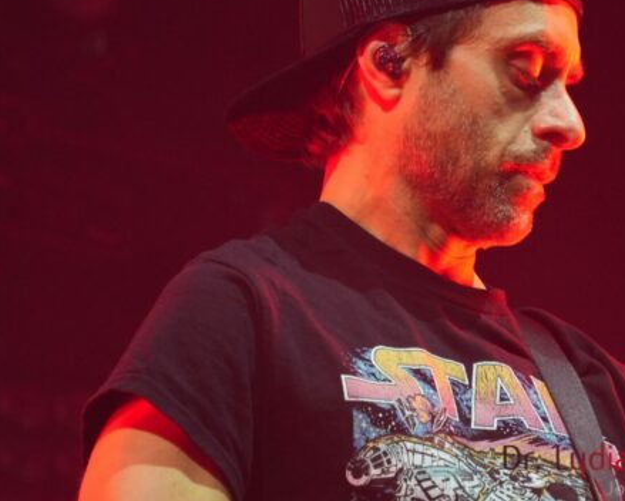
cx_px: 383
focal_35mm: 411
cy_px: 206
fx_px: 7606
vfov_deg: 3.8
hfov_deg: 4.7
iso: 2500
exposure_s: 1/320
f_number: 6.3
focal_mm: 167
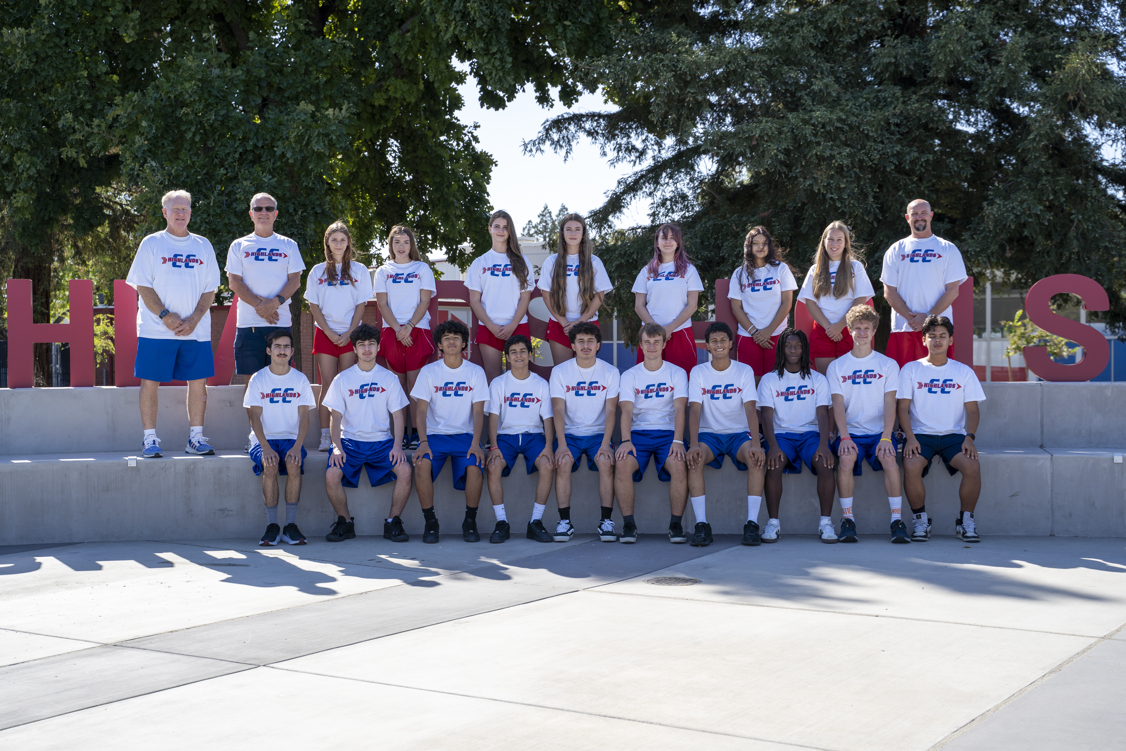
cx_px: 563
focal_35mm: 46
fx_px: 1439
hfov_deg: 42.7
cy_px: 376
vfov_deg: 29.2
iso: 100
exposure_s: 1/500
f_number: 4.5
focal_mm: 46
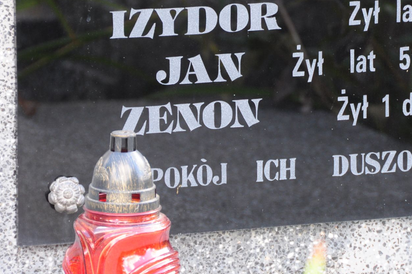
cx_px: 284
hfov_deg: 4.7
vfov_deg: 3.2
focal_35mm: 435
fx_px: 4972
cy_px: 78
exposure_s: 1/40
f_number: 7.1
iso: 400
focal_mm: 170
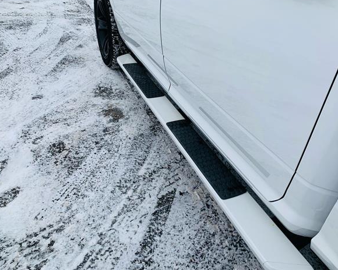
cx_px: 181
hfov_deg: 62.1
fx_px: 280
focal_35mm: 28
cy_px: 131
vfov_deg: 51.5
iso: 25
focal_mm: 4.25
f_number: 1.8
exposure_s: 1/2033
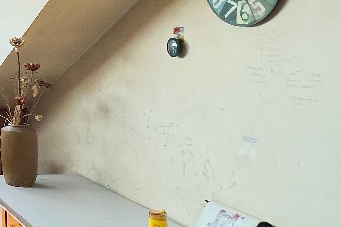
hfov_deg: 26.9
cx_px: -181
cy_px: 53
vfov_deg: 26.6
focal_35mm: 50
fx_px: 474
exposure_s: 1/125
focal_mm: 1.57
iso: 32
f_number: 1.8
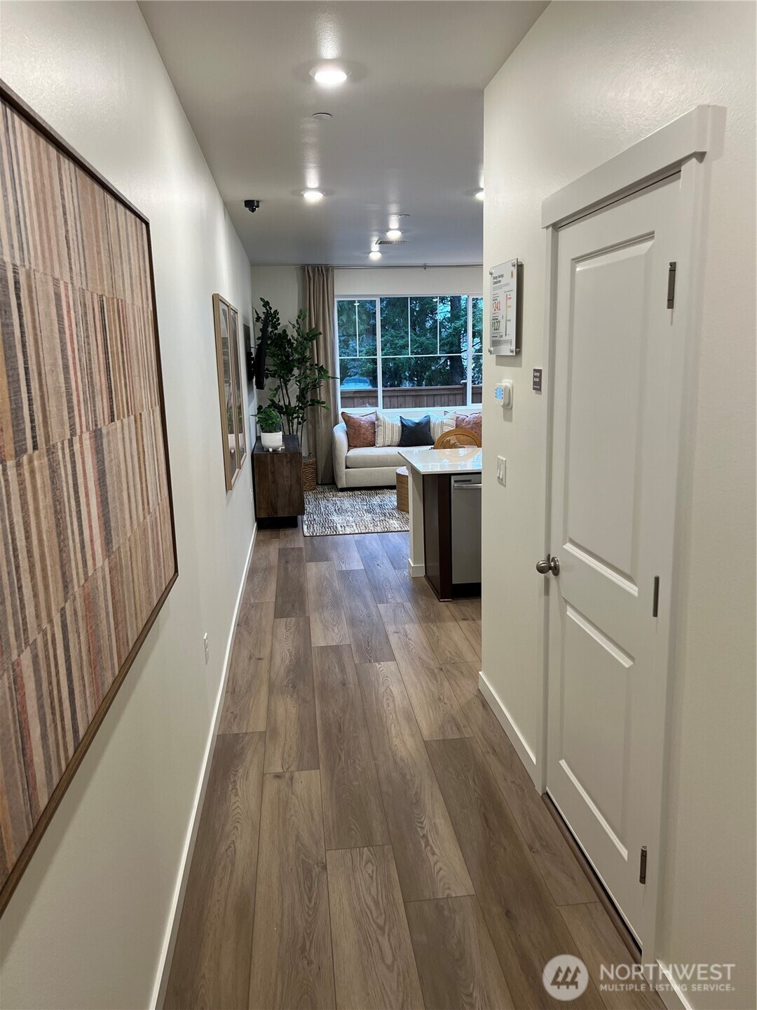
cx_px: 378
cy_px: 505
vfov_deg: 67.3
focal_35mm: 26
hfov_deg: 53.1
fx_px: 758
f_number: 1.5
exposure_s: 1/120
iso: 125
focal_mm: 5.7
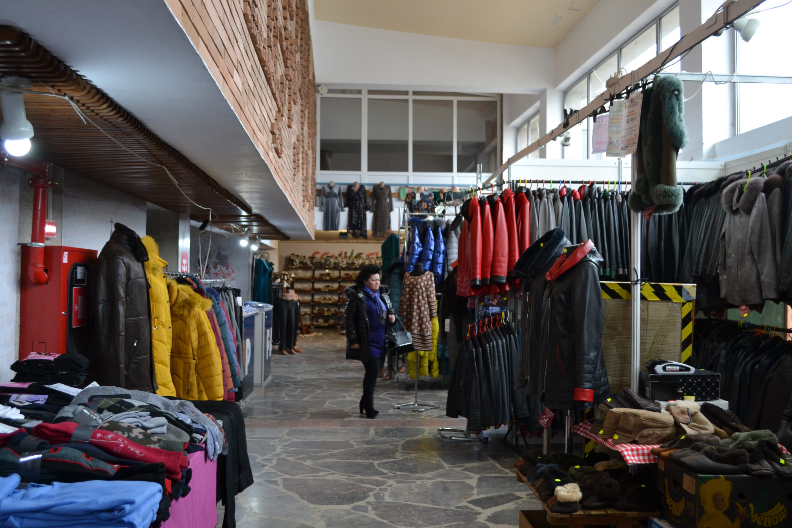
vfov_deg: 36.9
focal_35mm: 36
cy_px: 264
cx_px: 396
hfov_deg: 53.1
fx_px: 792
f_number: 4
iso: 450
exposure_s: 1/60
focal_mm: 24
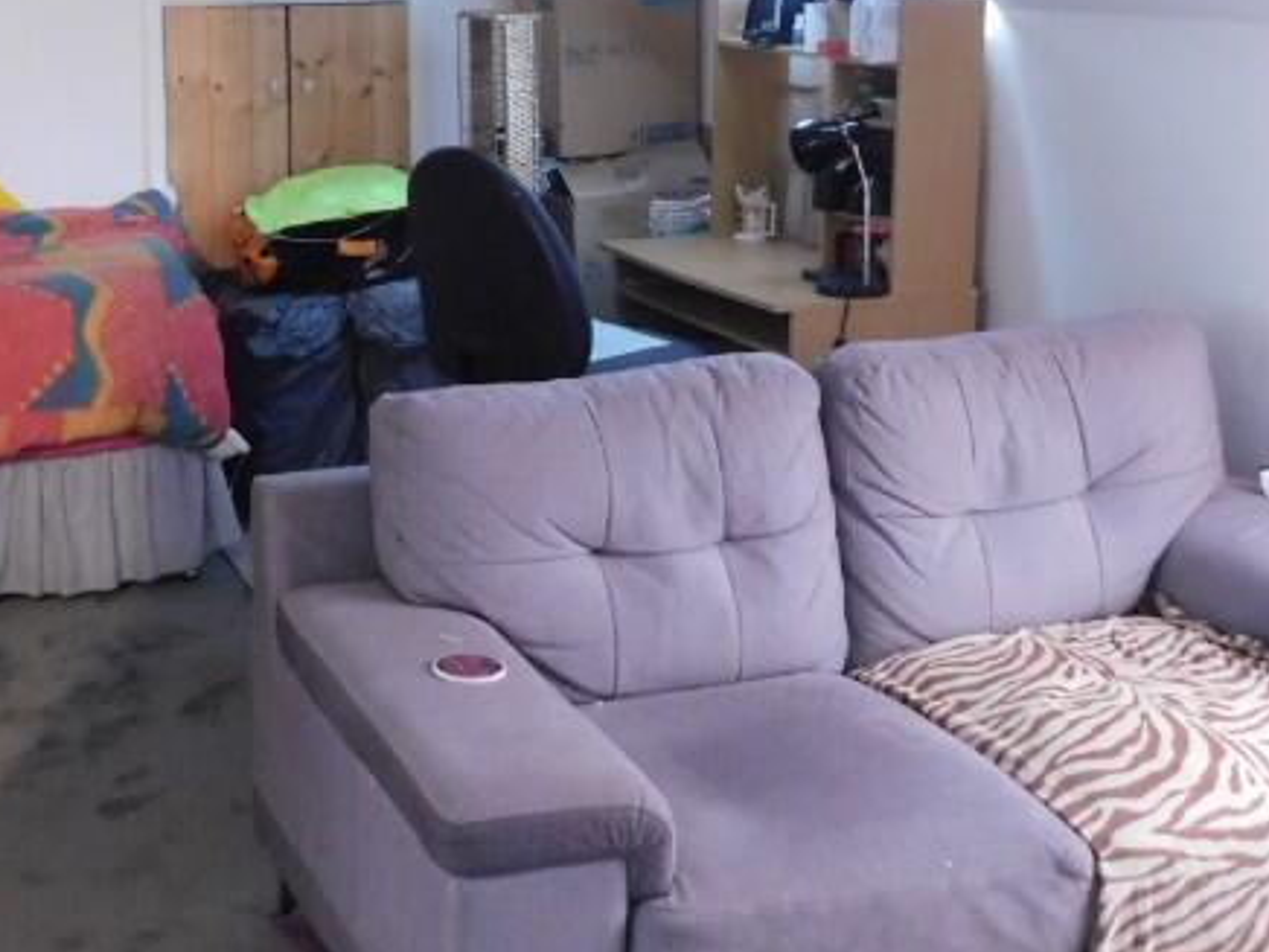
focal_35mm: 54
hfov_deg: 35.5
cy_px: 262
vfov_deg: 26.7
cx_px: 533
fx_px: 1980
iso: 640
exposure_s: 1/8
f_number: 3
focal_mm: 4
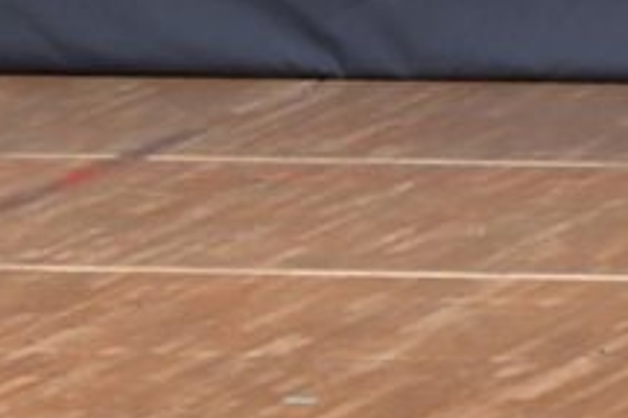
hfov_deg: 2.0
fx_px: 17884
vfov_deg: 1.3
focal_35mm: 1026
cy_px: -289
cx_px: -296
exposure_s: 1/400
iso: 6400
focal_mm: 190
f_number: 5.6
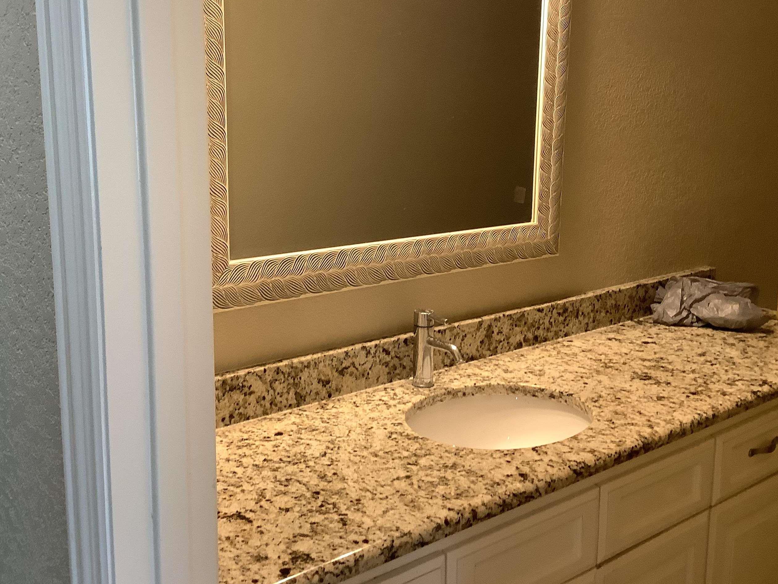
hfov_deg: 48.8
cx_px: 337
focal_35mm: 38
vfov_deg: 37.6
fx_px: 854
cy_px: 245
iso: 160
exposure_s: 1/60
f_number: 2.4
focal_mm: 3.3
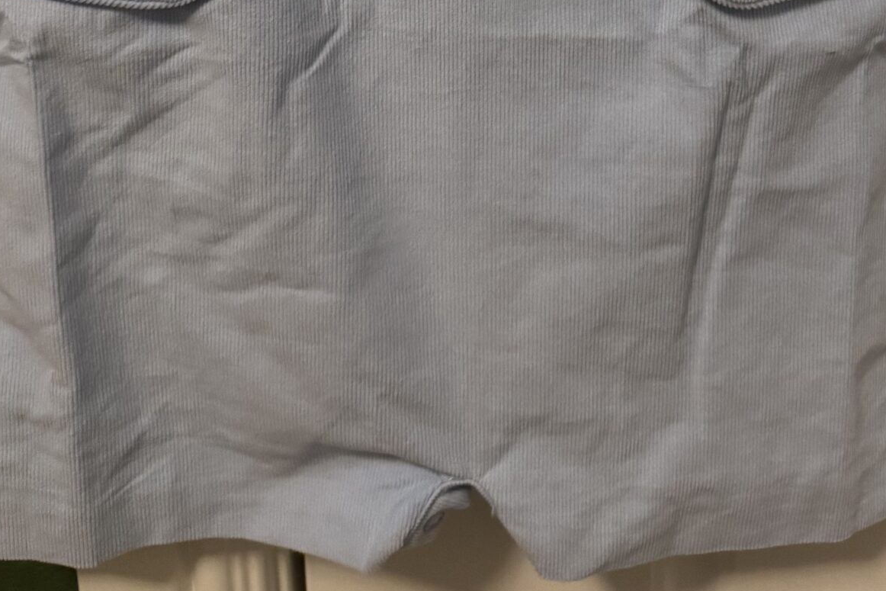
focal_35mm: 55
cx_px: 496
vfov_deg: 20.9
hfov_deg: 36.2
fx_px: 1354
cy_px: -300
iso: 640
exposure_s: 1/60
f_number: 1.78
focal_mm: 6.76
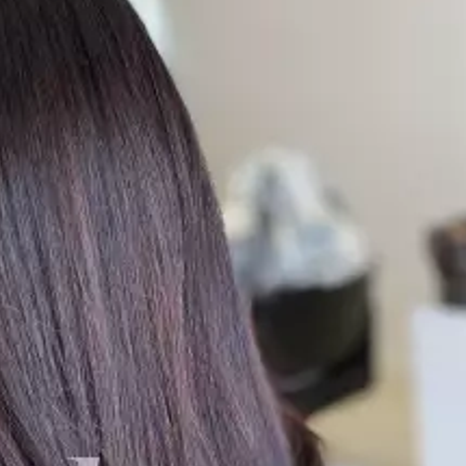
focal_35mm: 57
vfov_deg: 27.7
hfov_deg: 29.1
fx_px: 868
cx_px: 69
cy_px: 497
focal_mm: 4.25
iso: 125
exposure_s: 1/121
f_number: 1.8
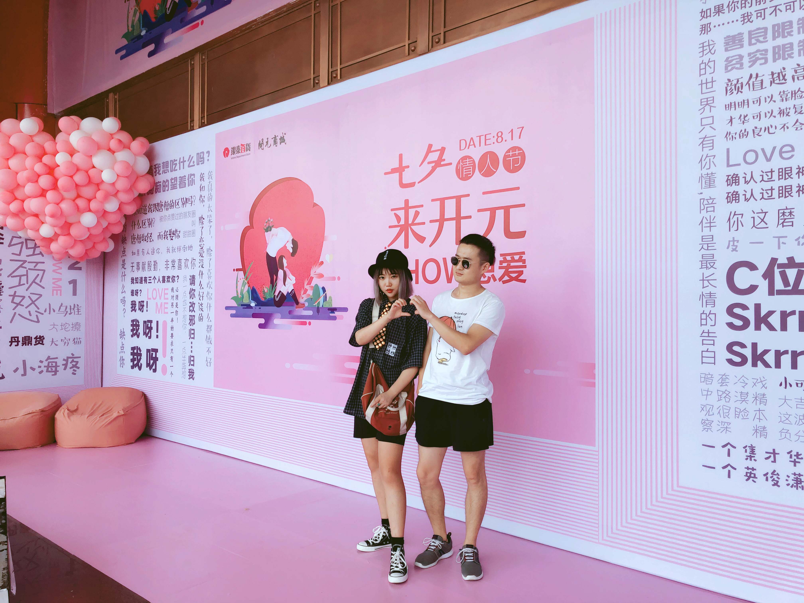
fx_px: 650
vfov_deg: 49.7
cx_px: 402
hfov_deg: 63.4
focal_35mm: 28
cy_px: 302
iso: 20
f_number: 1.8
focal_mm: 4
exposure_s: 1/350
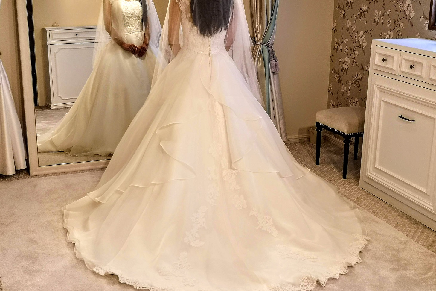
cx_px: 218
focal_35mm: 50
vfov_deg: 27.0
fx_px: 606
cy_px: 144
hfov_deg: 39.6
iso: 50
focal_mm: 3.95
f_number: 1.8
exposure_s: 1/164
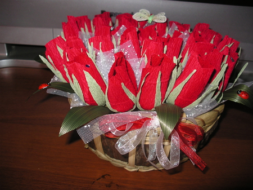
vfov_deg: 38.6
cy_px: 95
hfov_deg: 50.2
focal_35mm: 37
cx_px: 126
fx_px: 270
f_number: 2.8
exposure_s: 1/40
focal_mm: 7.8
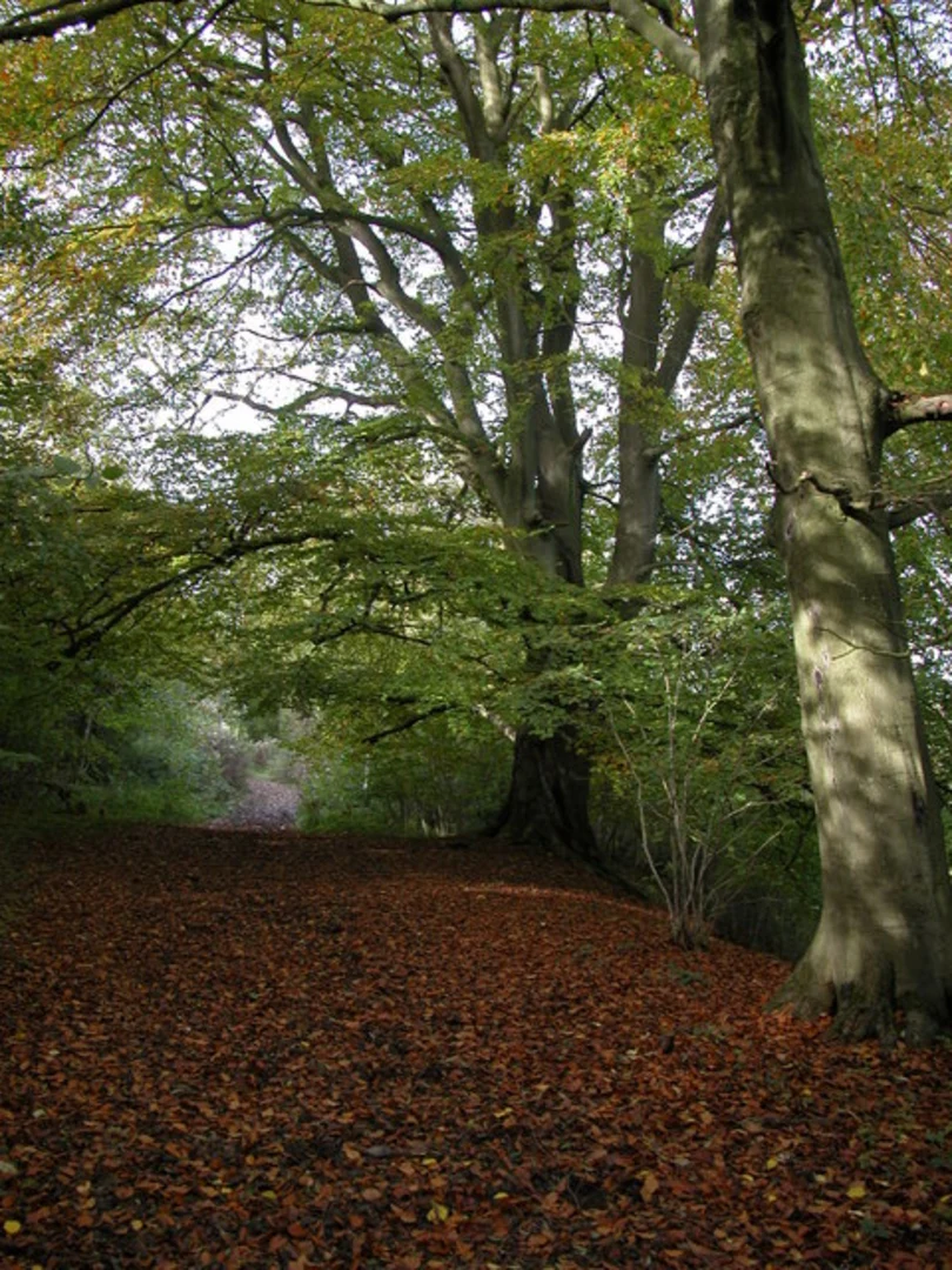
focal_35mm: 35
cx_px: 476
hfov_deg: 40.7
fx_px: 1283
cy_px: 635
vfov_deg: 52.6
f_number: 3.2
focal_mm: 8.9
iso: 100
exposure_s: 1/59.7
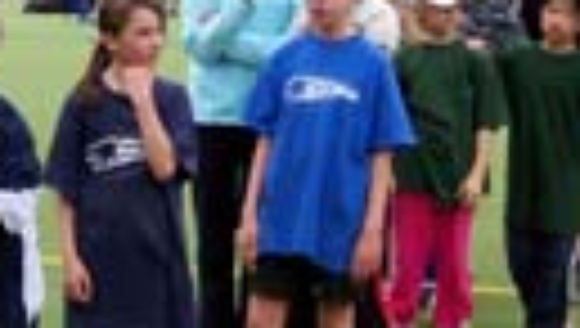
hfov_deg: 14.8
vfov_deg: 8.5
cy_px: 198
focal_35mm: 144
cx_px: 81
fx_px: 2218
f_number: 2.8
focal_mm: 8
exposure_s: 1/700
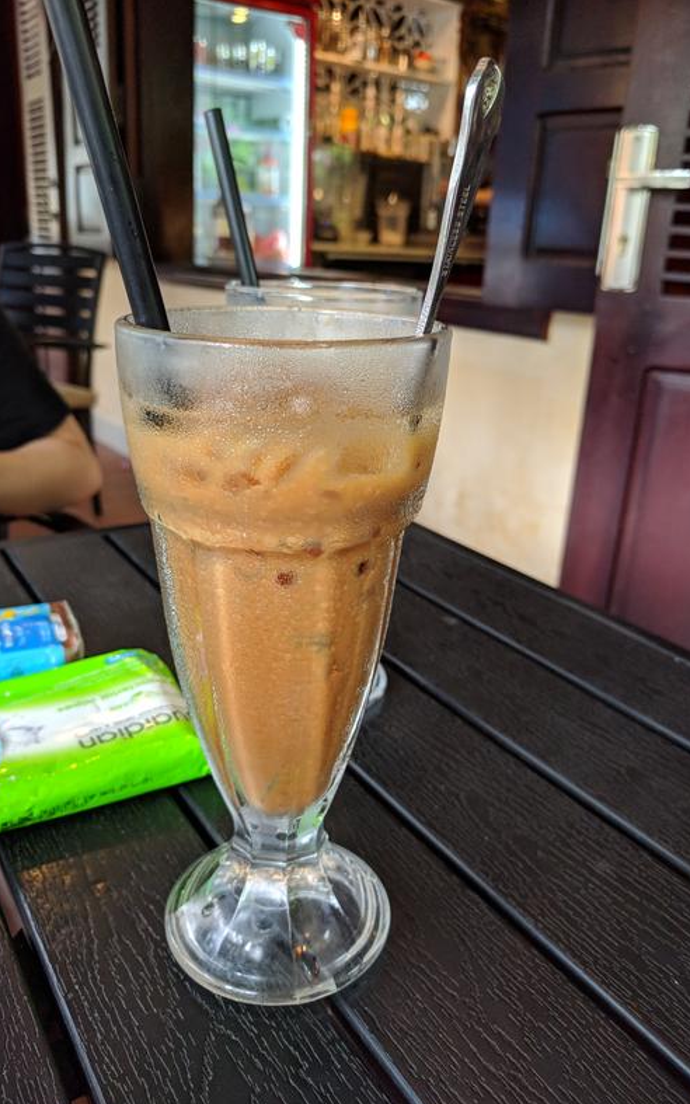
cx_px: 341
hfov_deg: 44.5
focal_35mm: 28
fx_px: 842
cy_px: 558
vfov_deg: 66.5
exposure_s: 1/110
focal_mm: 4.67
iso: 306
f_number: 2
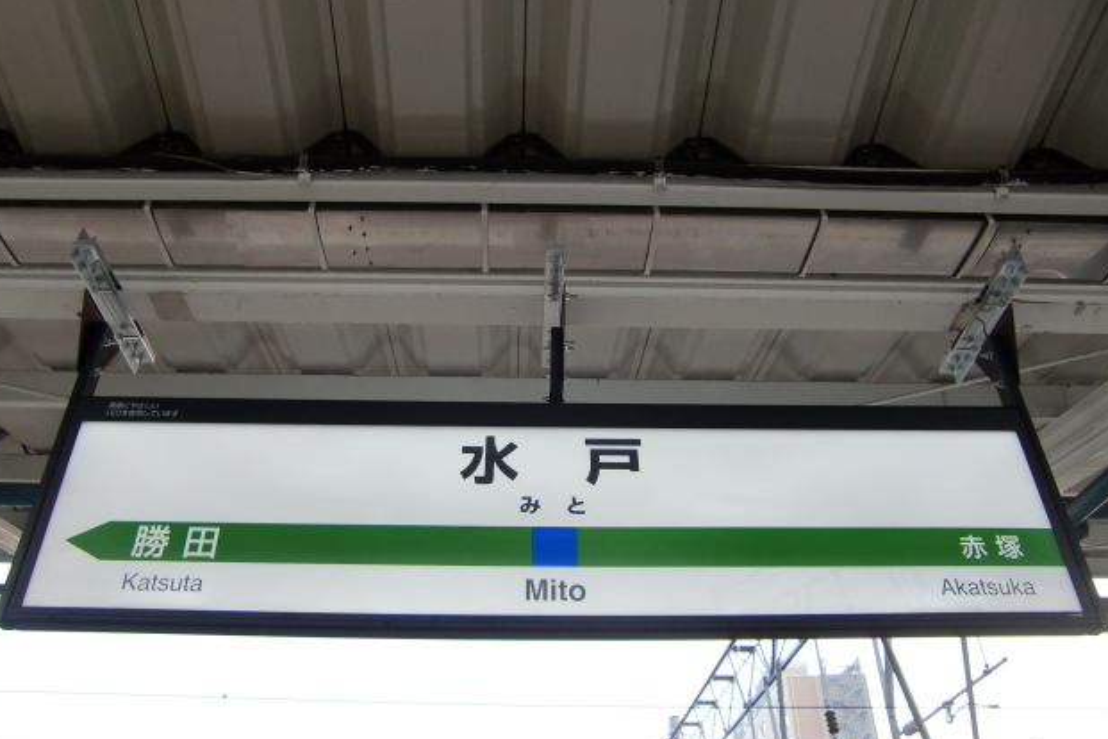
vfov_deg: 43.6
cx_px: 544
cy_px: 393
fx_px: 923
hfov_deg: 61.9
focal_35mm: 30
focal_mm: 4.9
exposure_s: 1/60
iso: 64
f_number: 2.6
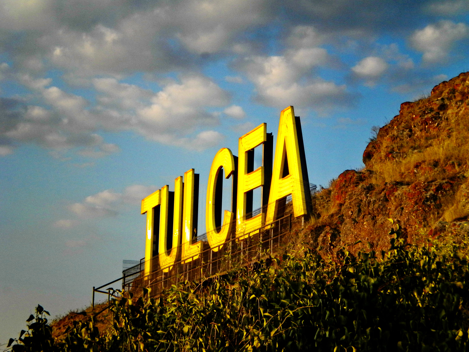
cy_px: 176
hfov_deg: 18.7
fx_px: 1423
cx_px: 234
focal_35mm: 105
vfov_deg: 14.1
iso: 214
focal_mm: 18.9
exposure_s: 1/510
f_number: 5.9
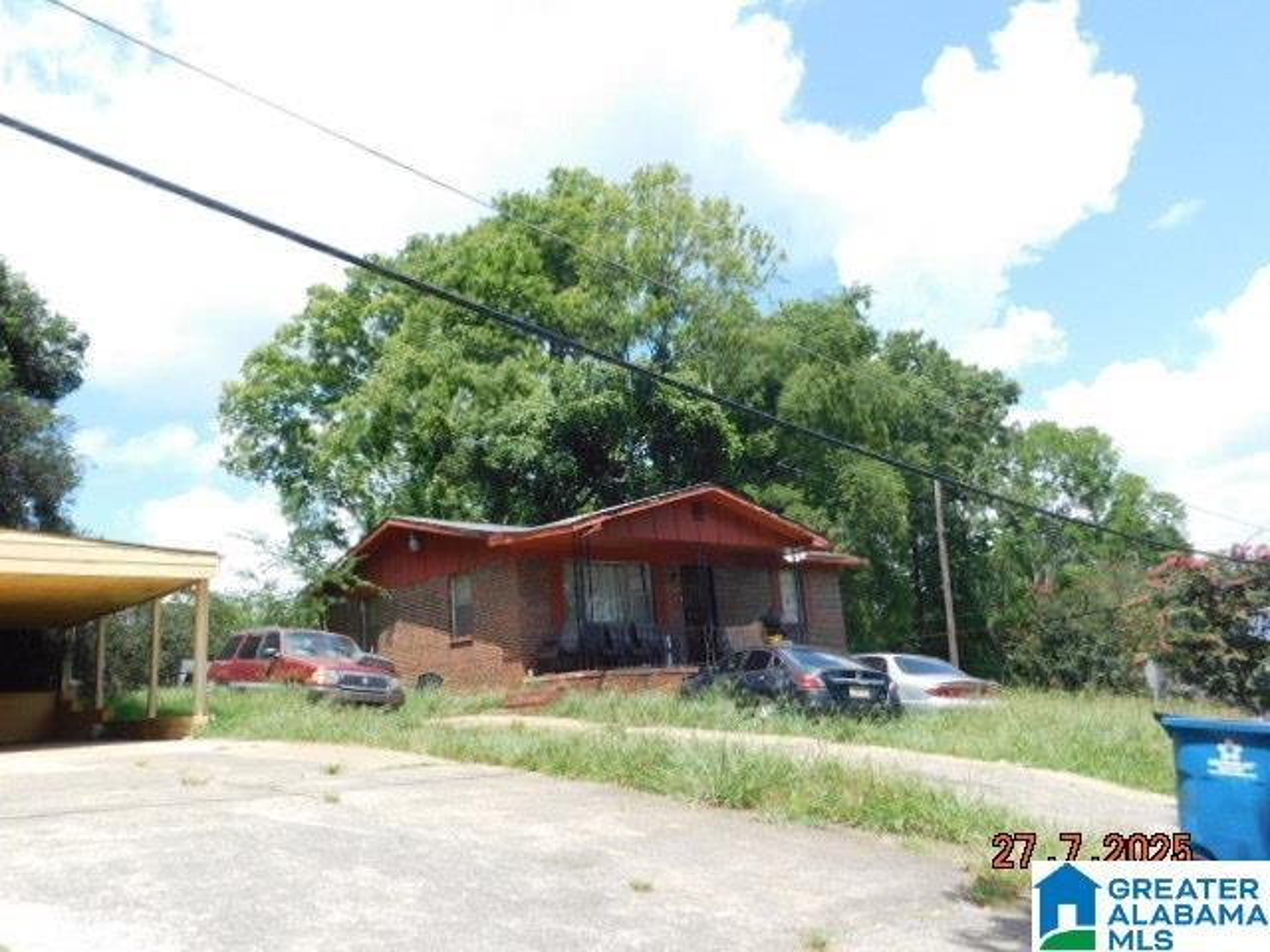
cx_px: 635
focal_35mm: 28
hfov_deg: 63.4
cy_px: 476
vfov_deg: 49.7
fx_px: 1027
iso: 125
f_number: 3.2
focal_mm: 4.9
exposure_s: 1/1000
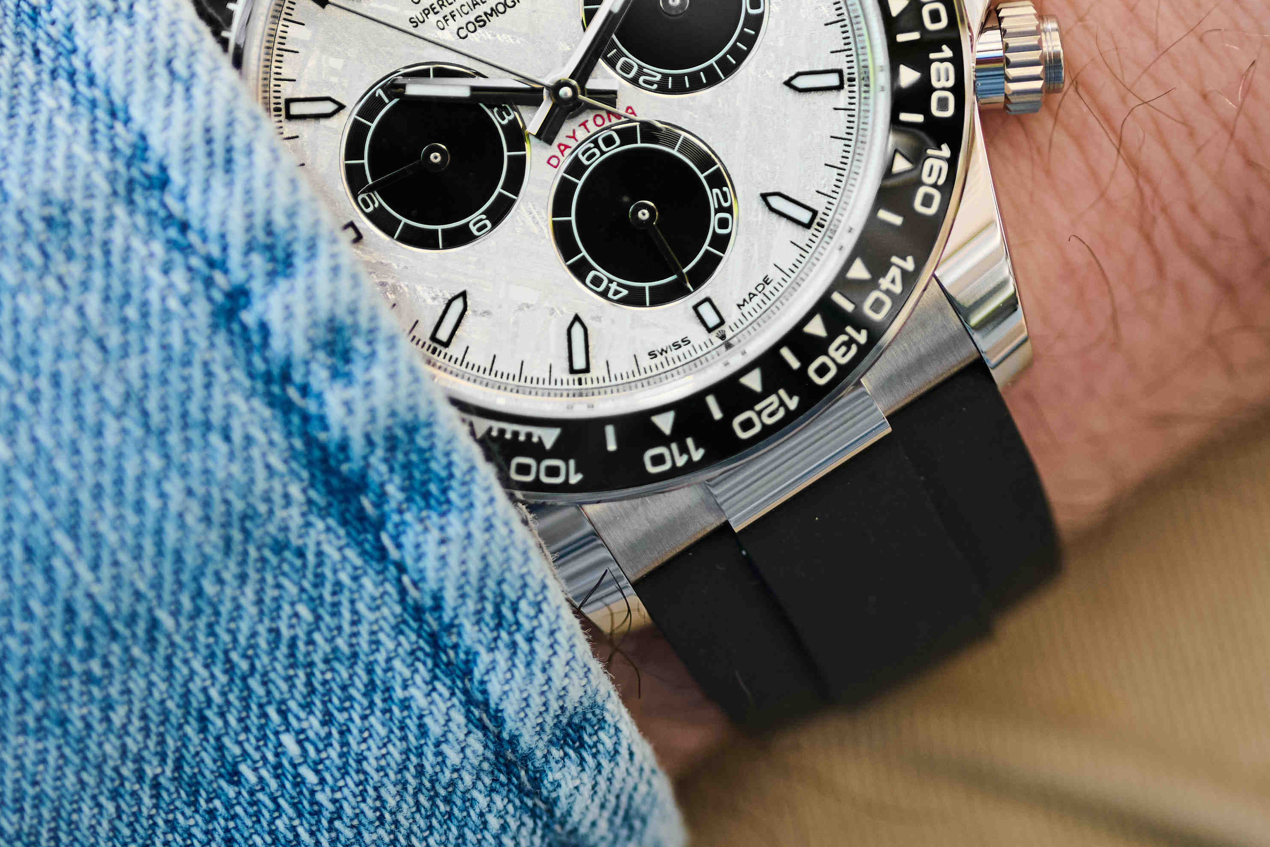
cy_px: 194
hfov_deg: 15.0
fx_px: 4833
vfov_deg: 10.0
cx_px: 560
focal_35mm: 137
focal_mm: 50
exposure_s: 1/400
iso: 400
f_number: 3.5
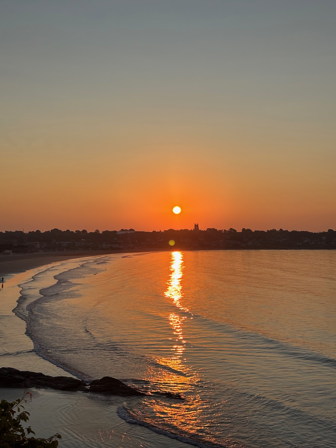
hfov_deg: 28.0
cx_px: 168
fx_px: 673
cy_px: 224
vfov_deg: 36.8
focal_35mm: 52
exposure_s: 1/2710
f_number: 1.6
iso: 40
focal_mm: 5.96
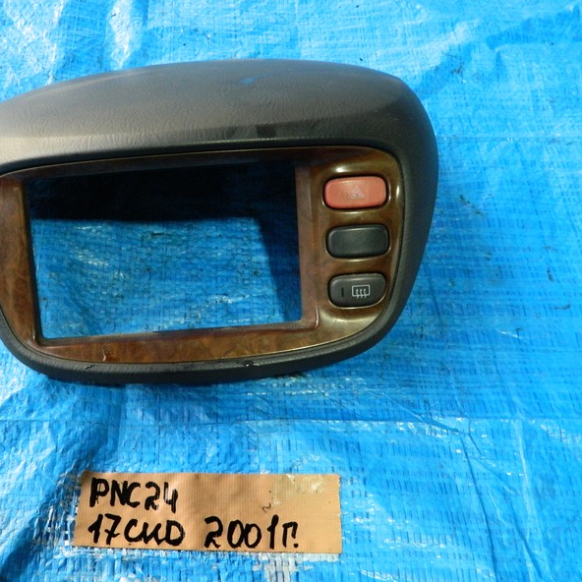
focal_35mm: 37
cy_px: 292
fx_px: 704
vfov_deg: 44.9
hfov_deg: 44.6
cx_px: 224
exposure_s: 1/100
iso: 400
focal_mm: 5.6
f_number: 3.2
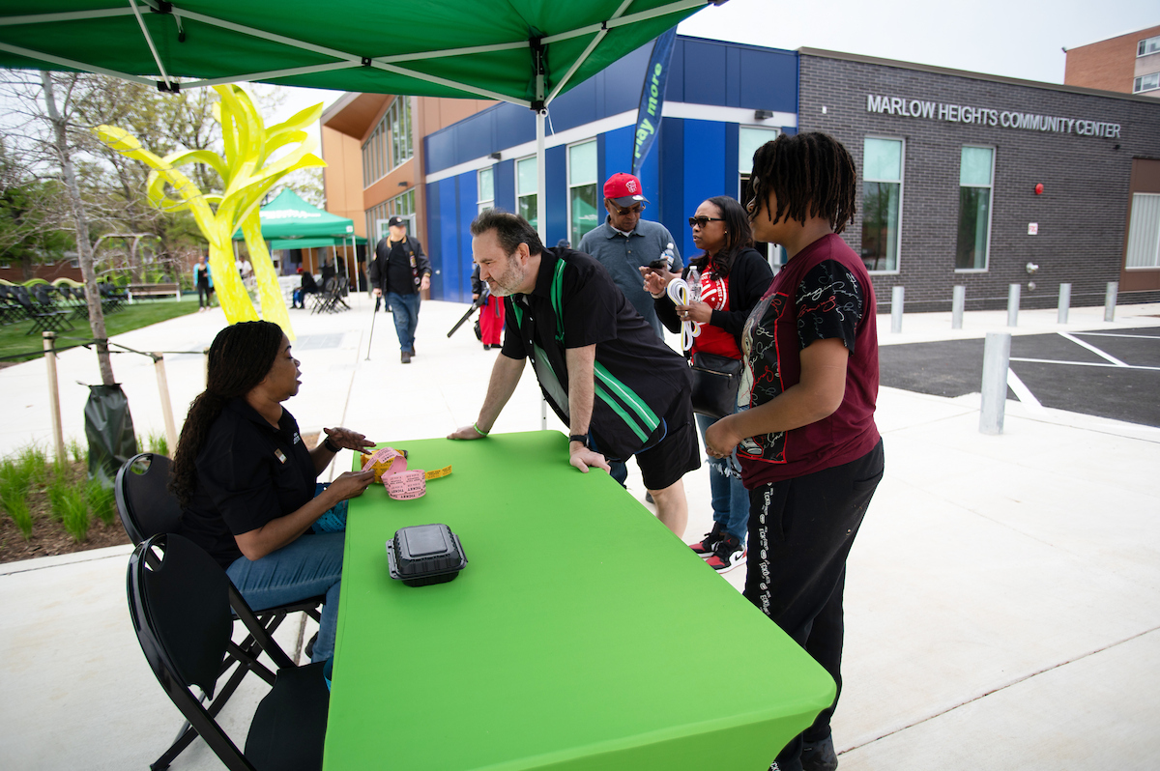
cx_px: 580
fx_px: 644
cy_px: 386
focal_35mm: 20
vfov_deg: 61.8
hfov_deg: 84.0
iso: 160
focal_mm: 20
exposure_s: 1/2000
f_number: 3.2
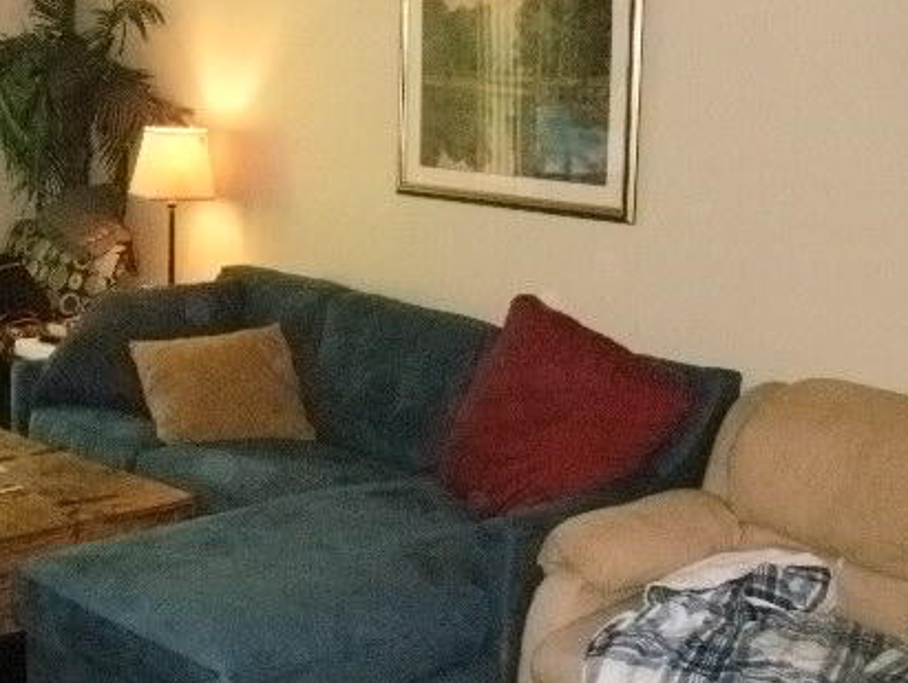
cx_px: 261
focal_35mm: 56
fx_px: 1470
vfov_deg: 26.1
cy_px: 367
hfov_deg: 33.8
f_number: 3.5
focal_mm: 6.3
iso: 500
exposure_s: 1/30
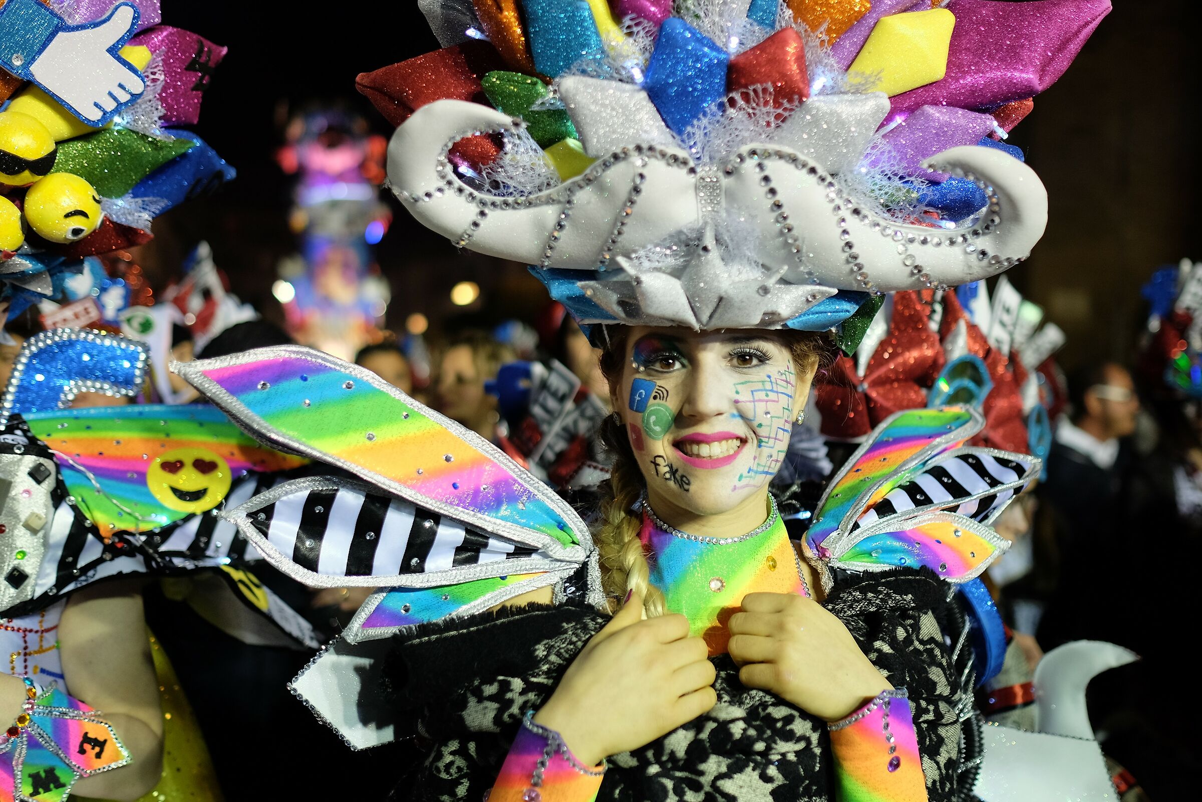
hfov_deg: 54.4
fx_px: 1169
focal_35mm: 35
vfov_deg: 37.9
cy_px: 401
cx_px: 601
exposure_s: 1/200
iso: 400
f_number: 1.4
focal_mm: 23
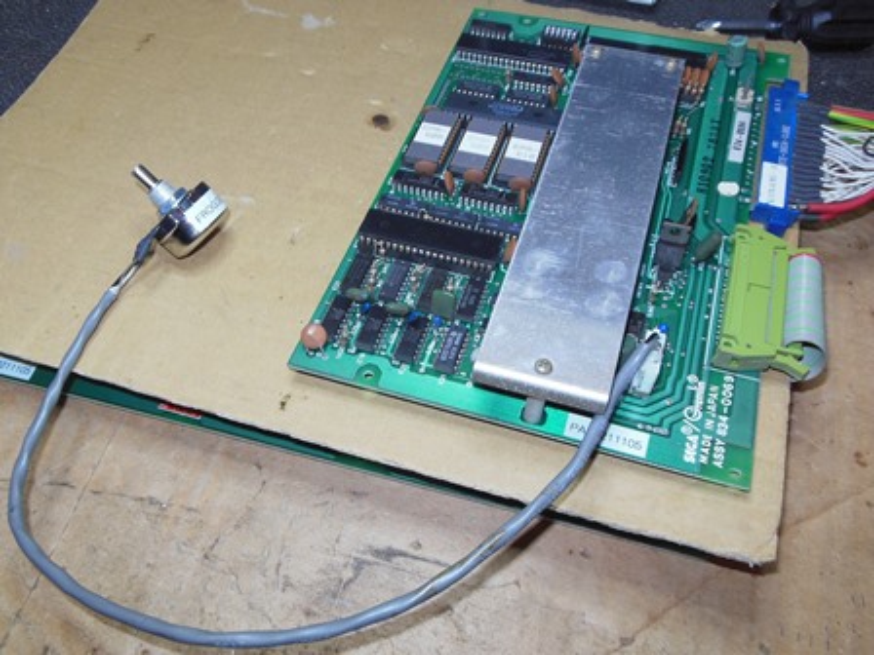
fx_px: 732
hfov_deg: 61.7
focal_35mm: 29
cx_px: 437
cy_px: 328
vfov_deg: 48.2
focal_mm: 5.2
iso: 125
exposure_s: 1/30
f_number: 3.3
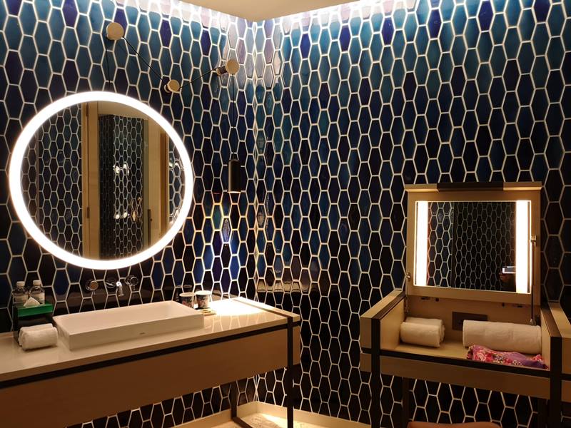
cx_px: 286
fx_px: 445
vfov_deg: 51.4
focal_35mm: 27
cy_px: 214
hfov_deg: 65.3
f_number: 1.8
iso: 250
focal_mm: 3.95
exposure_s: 1/30
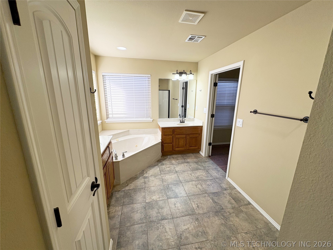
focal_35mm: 14
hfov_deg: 102.1
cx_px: 166
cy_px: 125
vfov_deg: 85.7
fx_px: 135
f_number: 2.2
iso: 64
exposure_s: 1/127
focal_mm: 2.22
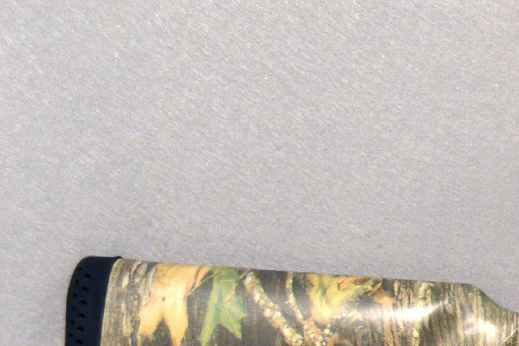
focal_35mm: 151
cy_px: 362
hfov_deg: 12.0
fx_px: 2177
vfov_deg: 9.0
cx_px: 1068
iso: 400
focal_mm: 24
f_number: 5
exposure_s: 1/100
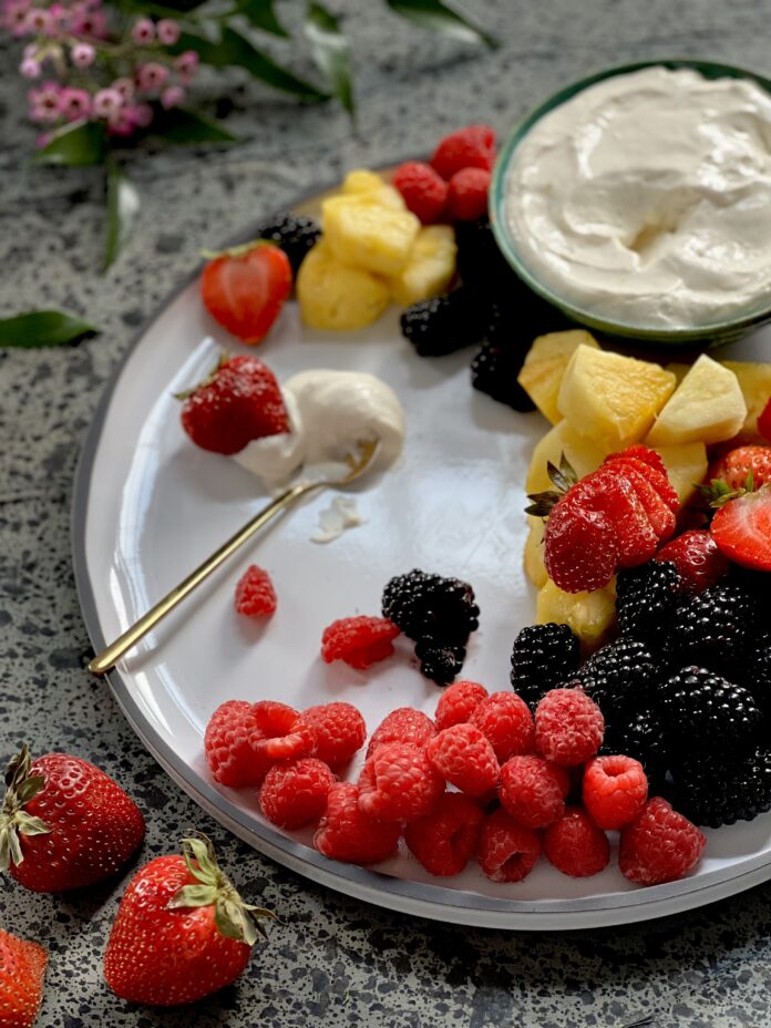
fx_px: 2287
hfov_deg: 19.1
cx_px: 386
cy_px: 514
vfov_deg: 25.3
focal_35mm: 77
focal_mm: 9
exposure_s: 1/121
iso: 200
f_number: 2.8
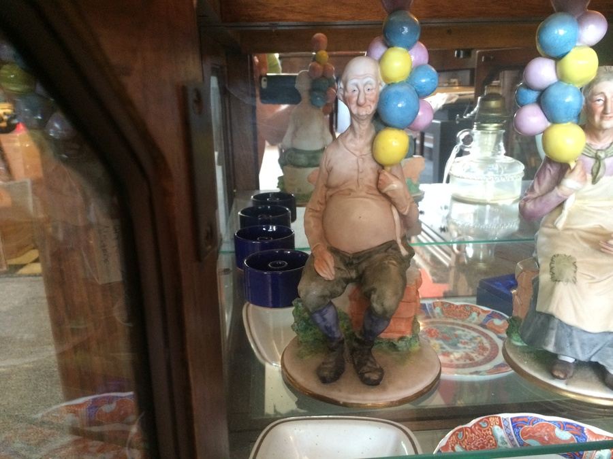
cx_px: 306
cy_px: 230
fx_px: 531
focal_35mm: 30
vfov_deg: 46.8
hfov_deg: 60.0
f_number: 2.2
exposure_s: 1/17
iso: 320
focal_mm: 4.12
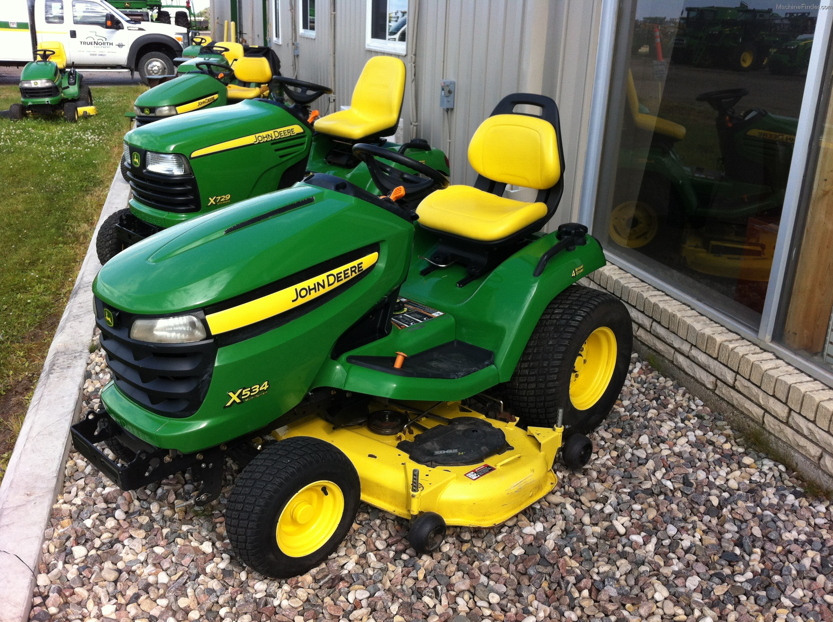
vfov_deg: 40.6
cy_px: 311
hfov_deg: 52.7
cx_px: 416
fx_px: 841
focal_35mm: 35
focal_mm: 3.85
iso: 80
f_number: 2.8
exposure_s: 1/495
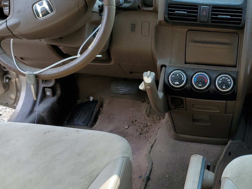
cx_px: 202
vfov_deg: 29.6
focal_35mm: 49
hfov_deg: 37.5
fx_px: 357
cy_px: 80
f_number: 1.5
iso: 50
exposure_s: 1/435
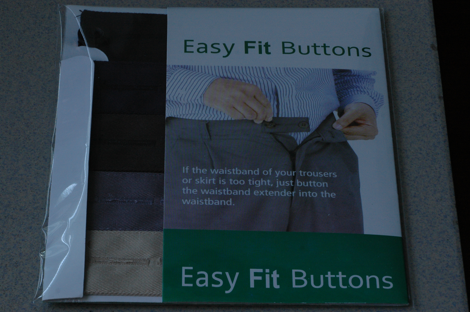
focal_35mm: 128
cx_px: 235
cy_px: 156
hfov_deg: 16.1
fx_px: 1663
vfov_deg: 10.7
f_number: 9
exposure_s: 1/250
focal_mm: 85
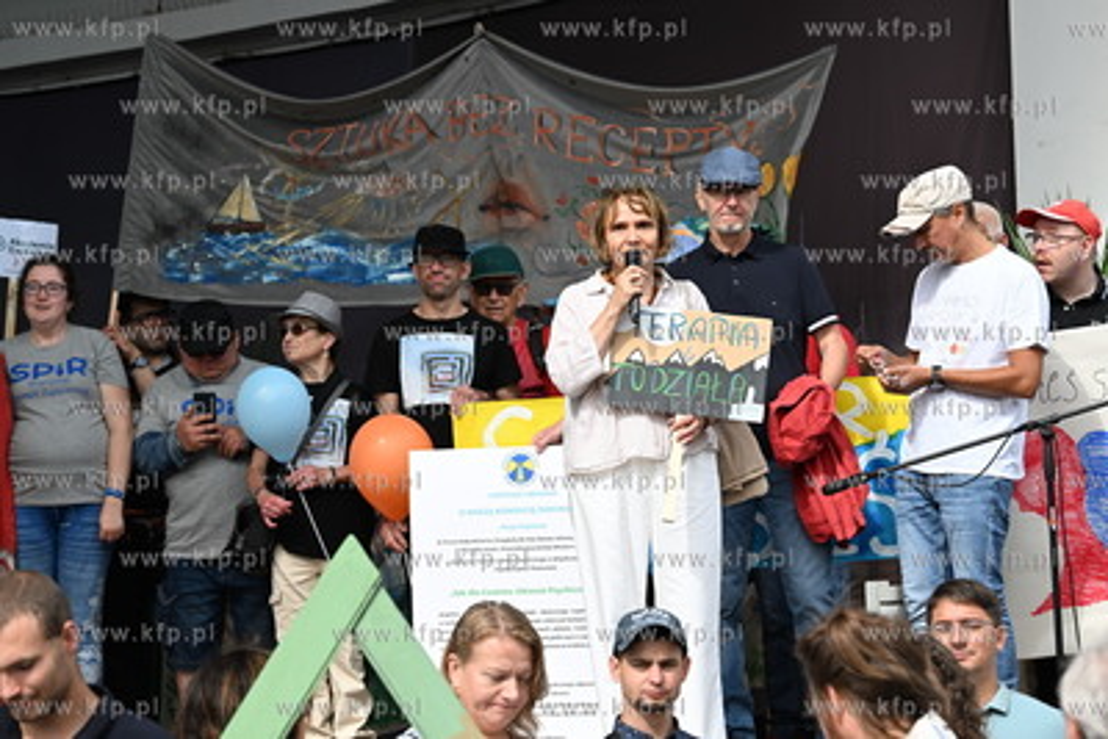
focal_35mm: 105
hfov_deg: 19.4
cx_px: 554
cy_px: 370
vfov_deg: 13.1
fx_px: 3233
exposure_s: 1/640
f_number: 5.6
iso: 250
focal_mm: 105
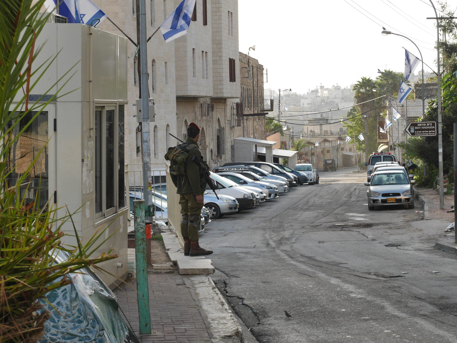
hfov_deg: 24.4
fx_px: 1057
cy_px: 150
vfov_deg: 18.4
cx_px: 254
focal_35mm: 80
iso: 400
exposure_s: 1/250
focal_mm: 35
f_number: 8
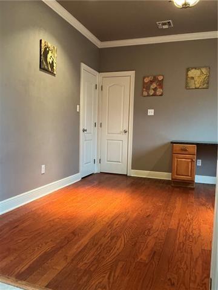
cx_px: 109
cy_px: 145
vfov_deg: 63.4
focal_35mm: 28
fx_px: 235
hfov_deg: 49.7
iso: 200
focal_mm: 3
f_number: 1.8
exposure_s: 1/40
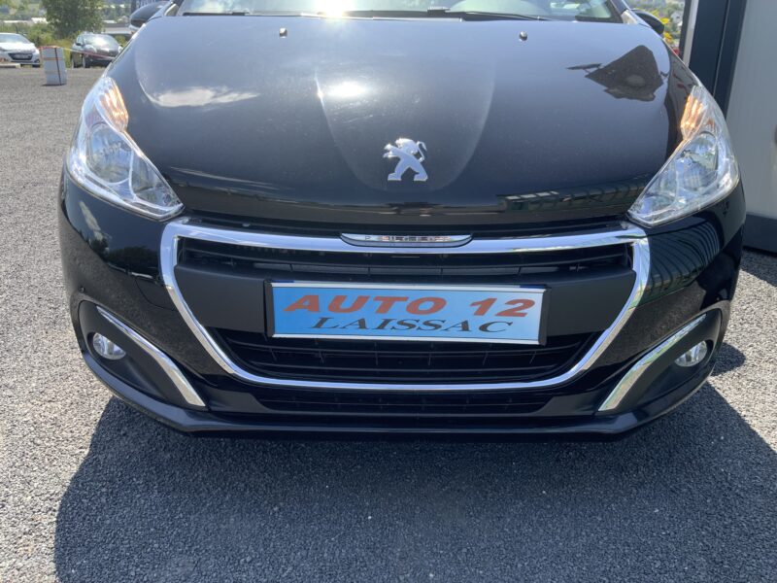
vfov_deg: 48.2
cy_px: 292
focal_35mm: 29
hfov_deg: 61.7
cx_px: 388
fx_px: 651
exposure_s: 1/457
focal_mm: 3
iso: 16
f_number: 1.8
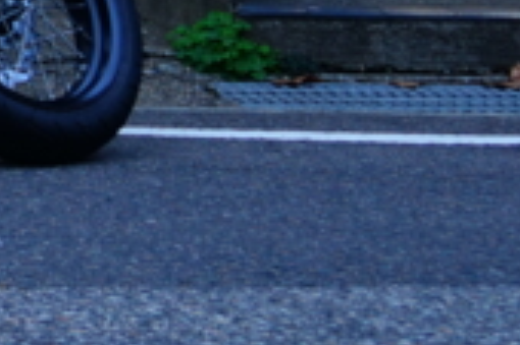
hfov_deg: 9.8
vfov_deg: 6.7
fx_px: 2857
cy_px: -310
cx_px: -434
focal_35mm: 198
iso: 250
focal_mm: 28
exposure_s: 1/60
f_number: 4
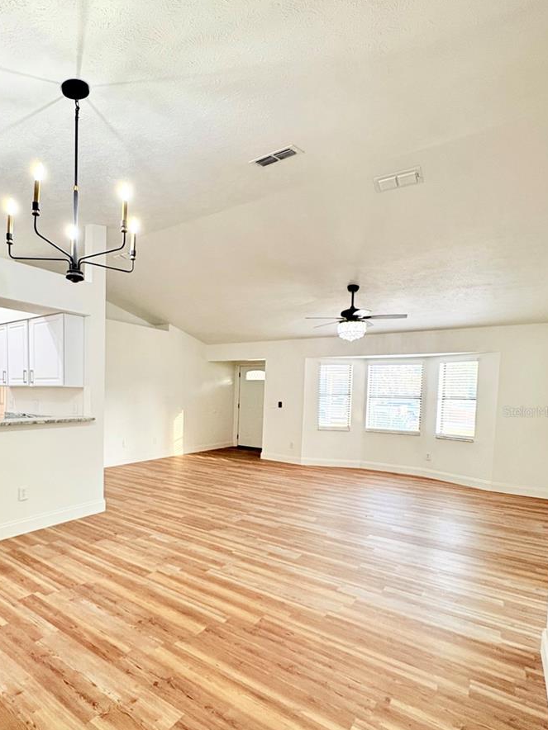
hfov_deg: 67.1
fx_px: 401
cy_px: 411
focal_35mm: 19
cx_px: 190
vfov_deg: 84.2
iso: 400
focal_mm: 2.22
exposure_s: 1/60
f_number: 2.2
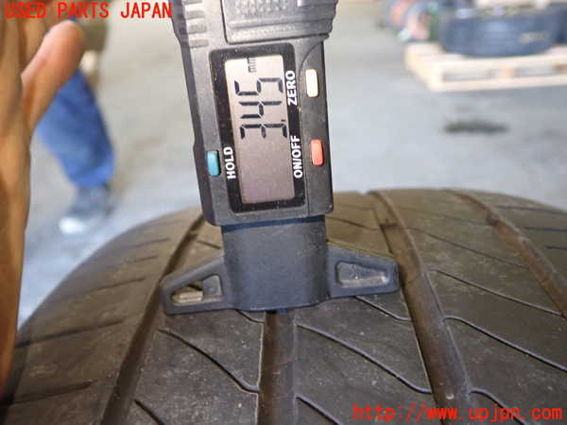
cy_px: 212
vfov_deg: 44.2
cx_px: 284
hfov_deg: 56.8
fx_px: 524
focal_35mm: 32
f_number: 2.4
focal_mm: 5.79
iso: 320
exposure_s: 1/30
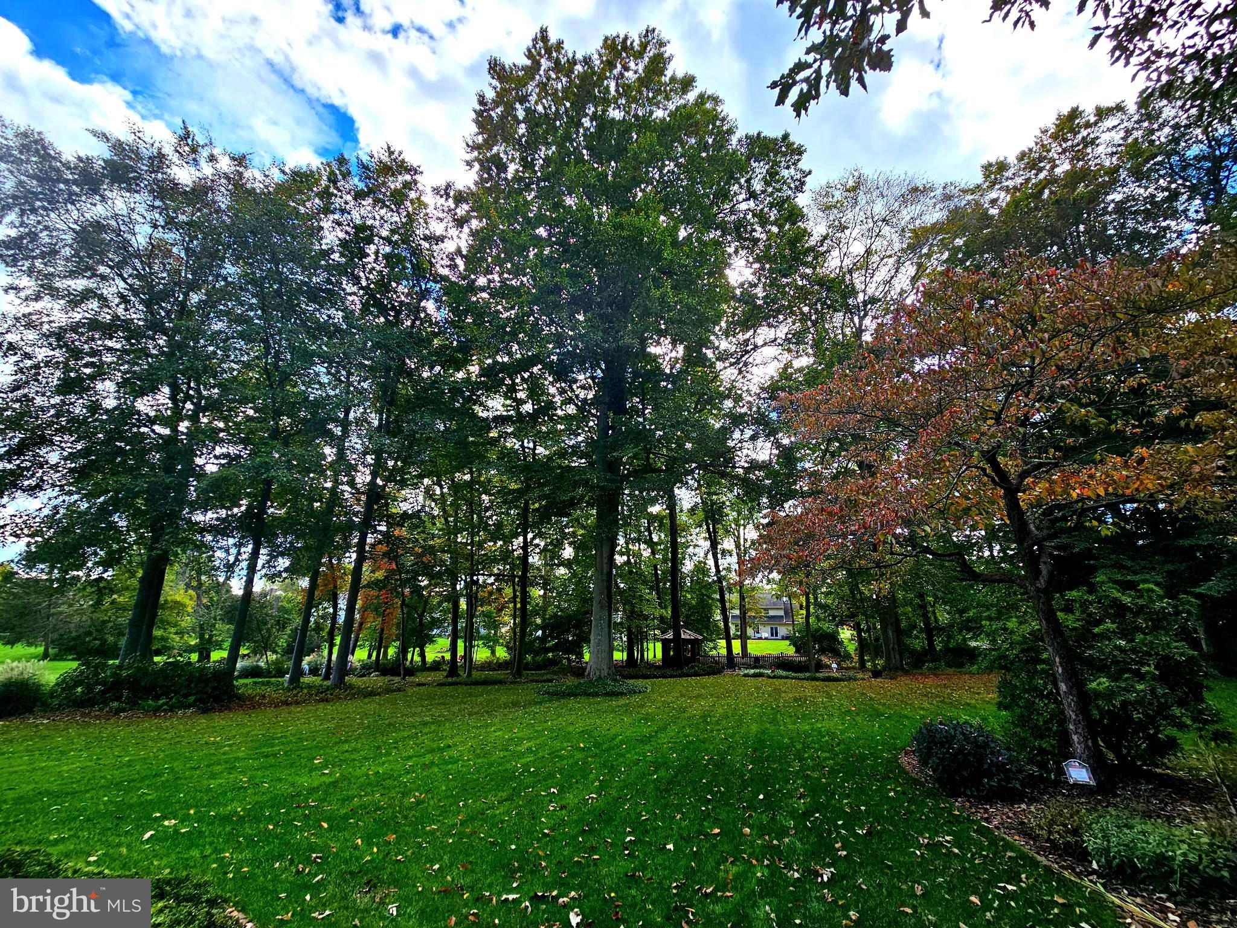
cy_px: 464
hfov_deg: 106.2
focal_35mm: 13
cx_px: 618
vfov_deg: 89.9
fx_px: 465
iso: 50
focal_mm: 2.2
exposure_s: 1/551
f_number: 2.2
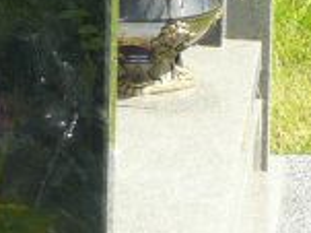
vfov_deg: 5.9
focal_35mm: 250
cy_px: 52
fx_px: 2244
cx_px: -317
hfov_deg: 7.6
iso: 80
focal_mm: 8.7
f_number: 3.5
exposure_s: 1/250
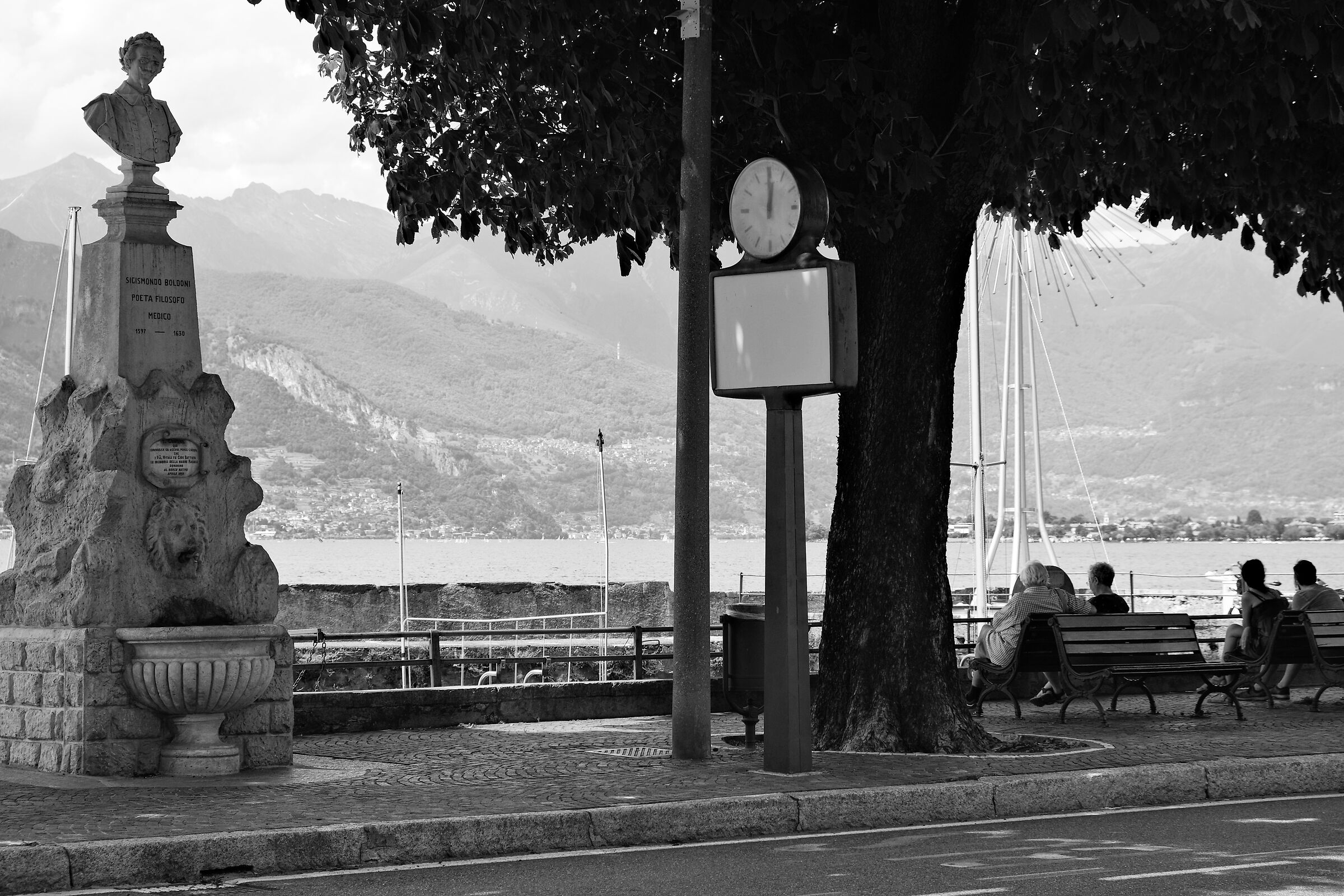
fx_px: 3098
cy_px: 448
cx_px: 672
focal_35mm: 83
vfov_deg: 16.5
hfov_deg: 24.5
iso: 320
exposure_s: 1/350
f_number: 5.6
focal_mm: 55
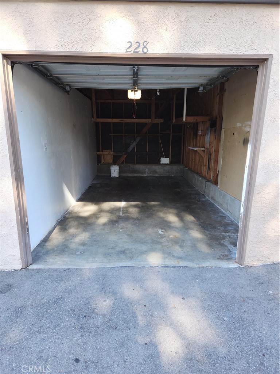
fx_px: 248
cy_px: 187
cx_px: 140
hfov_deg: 58.9
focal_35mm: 23
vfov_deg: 73.9
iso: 32
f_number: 1.8
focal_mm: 5.4
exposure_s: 1/120
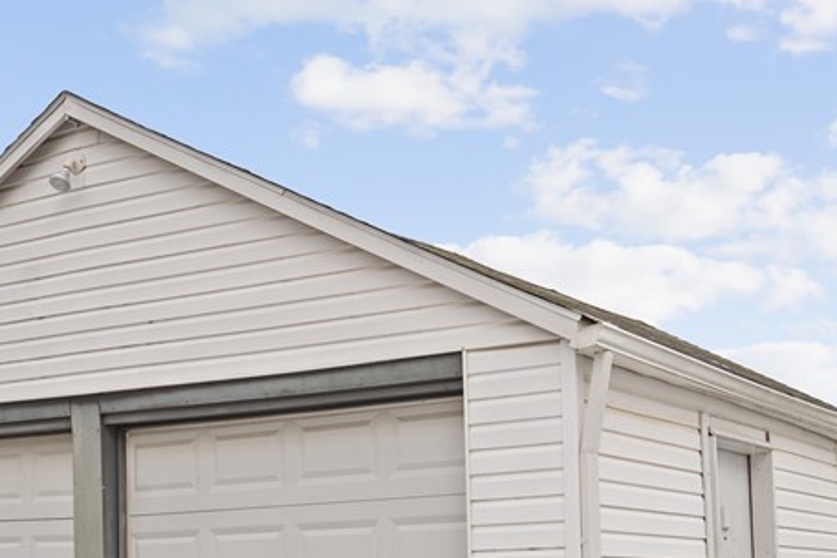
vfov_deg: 22.5
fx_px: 1326
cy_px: 604
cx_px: 467
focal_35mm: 57
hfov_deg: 35.0
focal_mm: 24
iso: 100
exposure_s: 1/250
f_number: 8
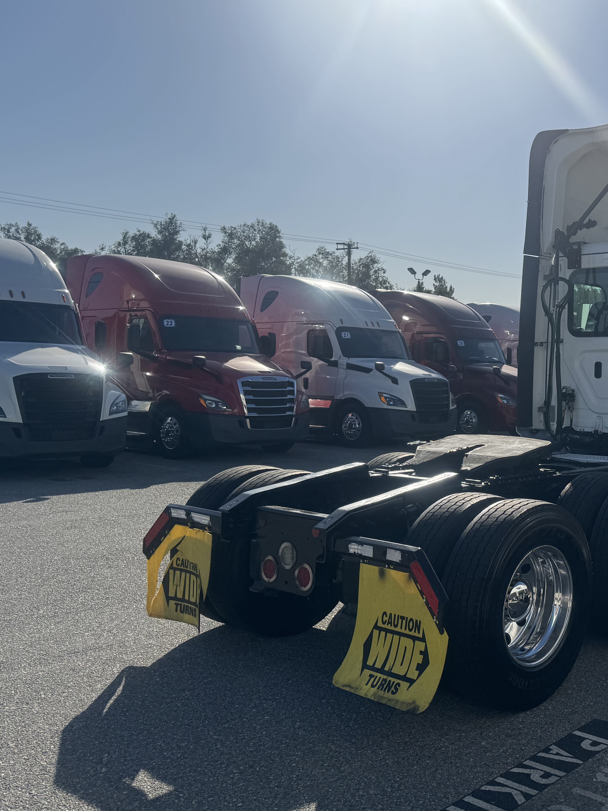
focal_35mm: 36
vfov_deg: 51.3
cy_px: 389
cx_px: 546
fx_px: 843
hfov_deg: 37.1
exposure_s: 1/9009
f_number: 1.78
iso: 80
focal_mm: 6.76
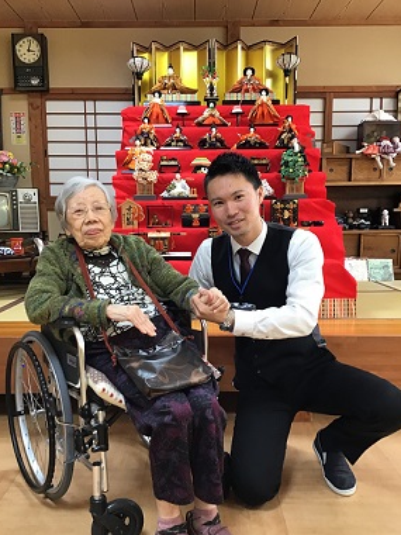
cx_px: 198
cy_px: 275
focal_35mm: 32
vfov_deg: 56.8
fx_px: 494
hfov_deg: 44.2
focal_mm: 3.3
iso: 40
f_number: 2.4
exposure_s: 1/30
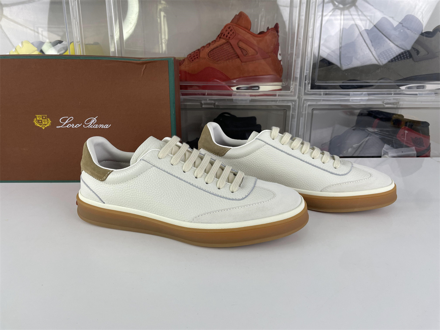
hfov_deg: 67.3
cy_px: 165
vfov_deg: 53.1
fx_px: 330
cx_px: 220
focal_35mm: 26
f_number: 1.6
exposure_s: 1/228
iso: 32
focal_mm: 4.2
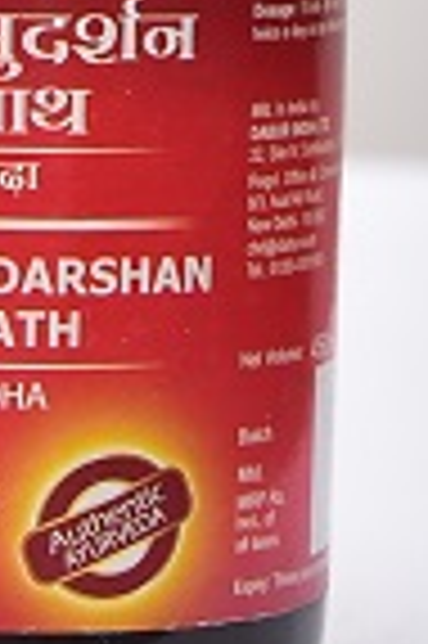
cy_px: -50
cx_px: 45
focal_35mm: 184
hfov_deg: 7.4
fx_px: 3289
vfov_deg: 11.0
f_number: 4.5
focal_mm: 50
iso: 1600
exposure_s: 1/125
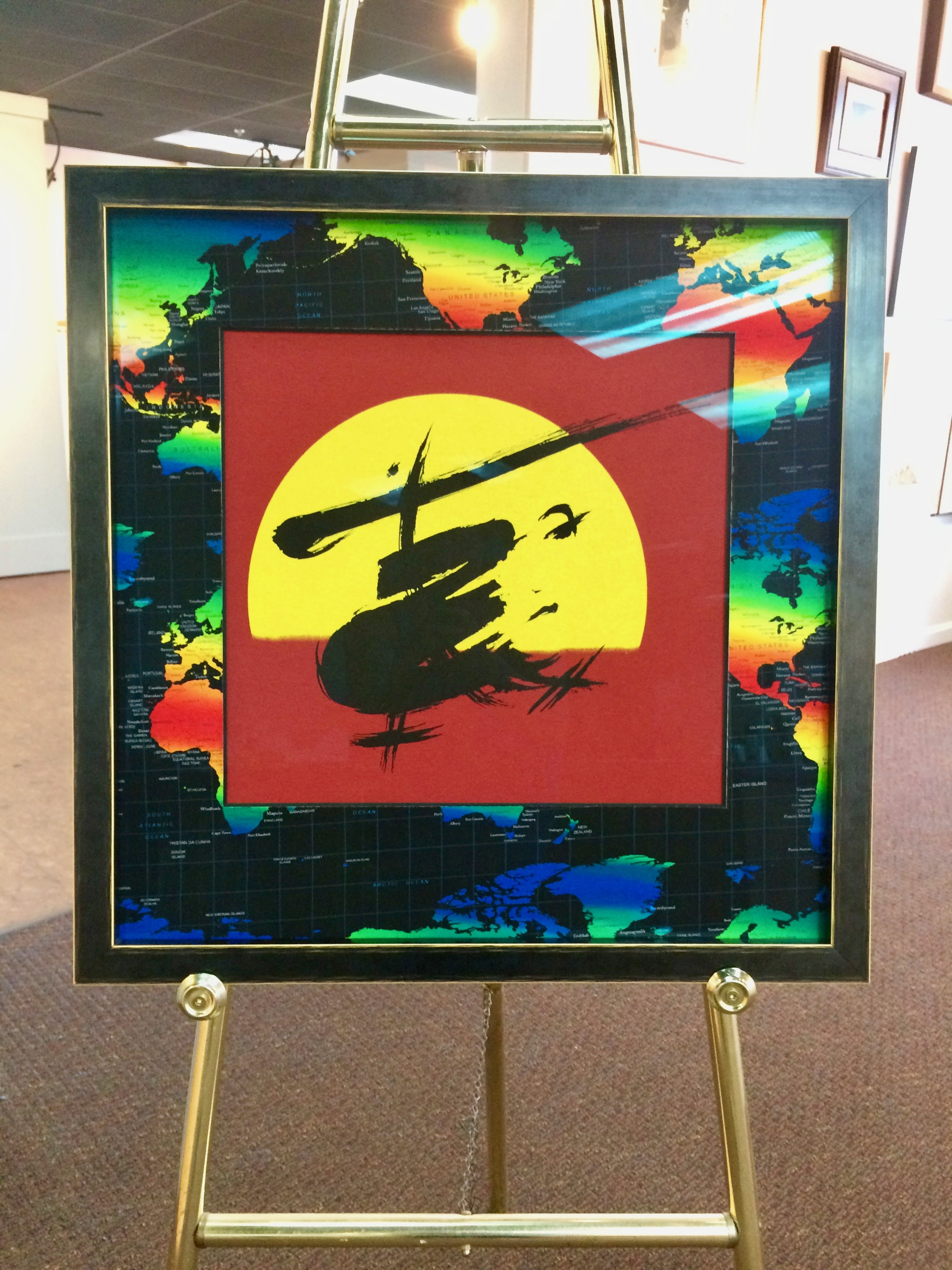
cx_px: 476
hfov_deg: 48.2
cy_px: 635
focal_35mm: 29
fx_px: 1063
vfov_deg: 61.7
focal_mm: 4.15
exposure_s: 1/30
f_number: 2.2
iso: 200
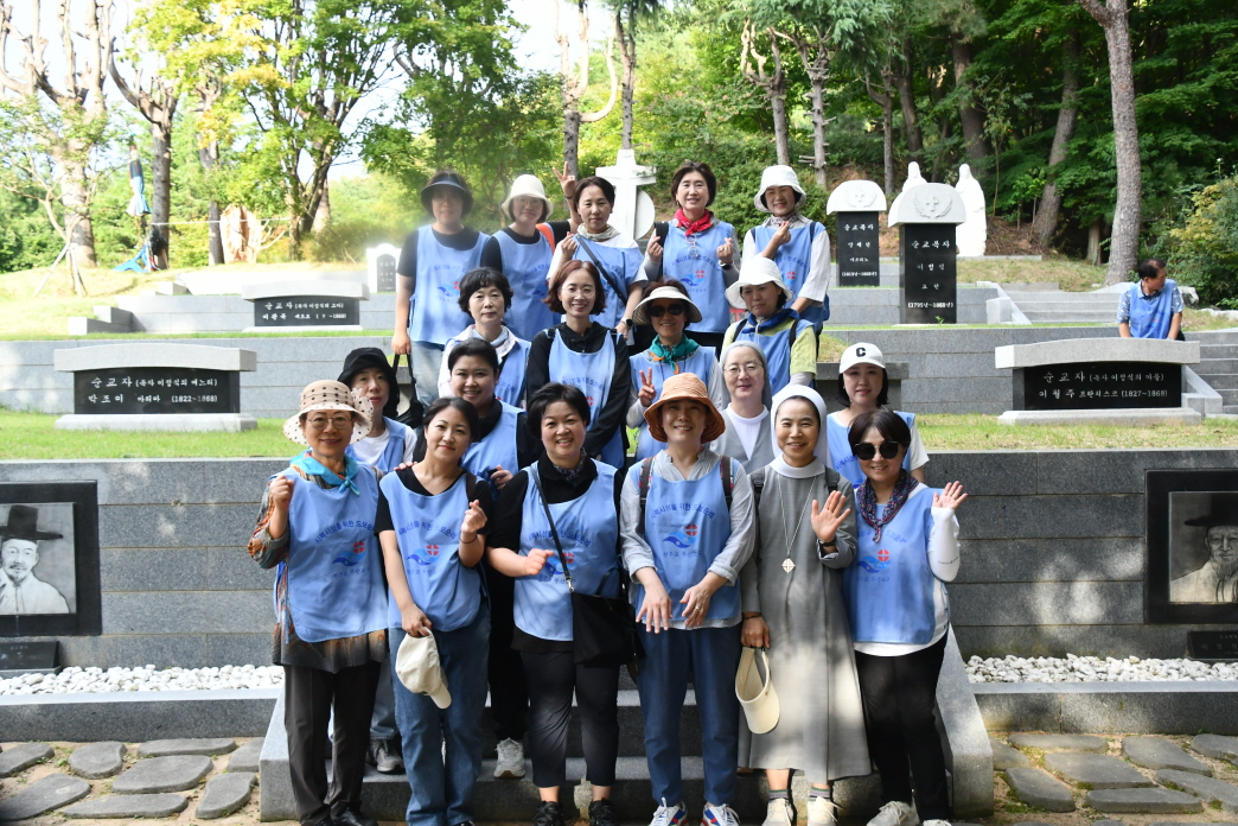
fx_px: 1135
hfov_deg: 57.2
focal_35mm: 33
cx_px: 619
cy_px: 413
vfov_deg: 40.0
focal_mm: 22
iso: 800
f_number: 8
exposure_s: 1/250
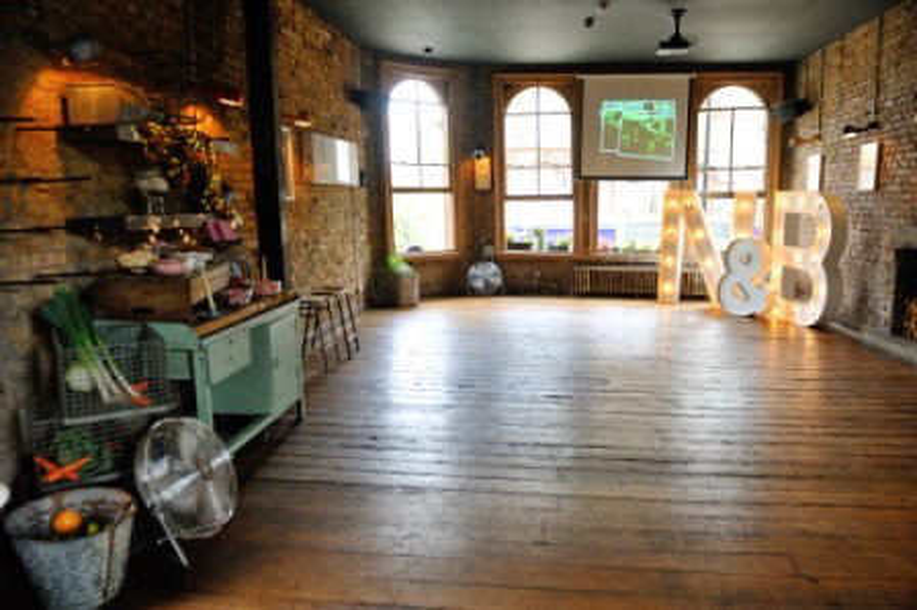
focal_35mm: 24
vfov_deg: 53.1
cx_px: 458
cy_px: 305
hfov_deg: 73.8
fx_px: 611
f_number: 4.5
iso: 1600
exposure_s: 1/250
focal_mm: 24
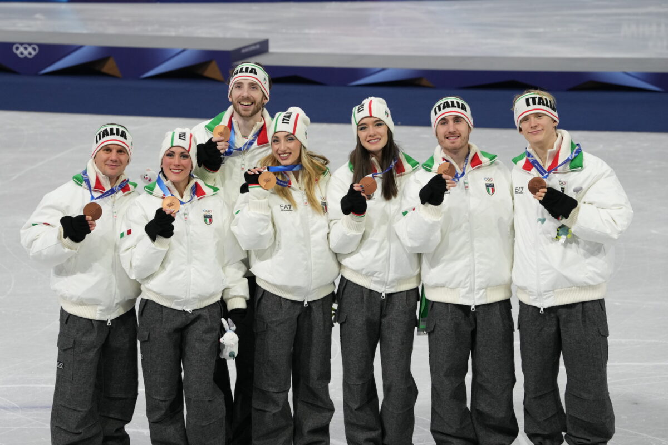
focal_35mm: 127
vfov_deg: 10.8
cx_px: 334
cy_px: 222
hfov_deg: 16.1
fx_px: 2356
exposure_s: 1/500
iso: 2000
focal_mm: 127
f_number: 5.6
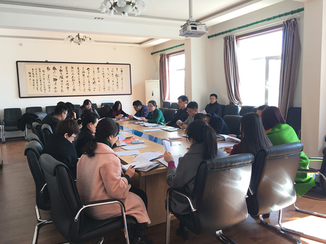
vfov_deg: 48.2
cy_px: 122
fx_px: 273
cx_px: 163
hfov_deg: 61.7
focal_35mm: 29
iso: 32
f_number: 2.2
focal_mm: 4.15
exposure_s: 1/50
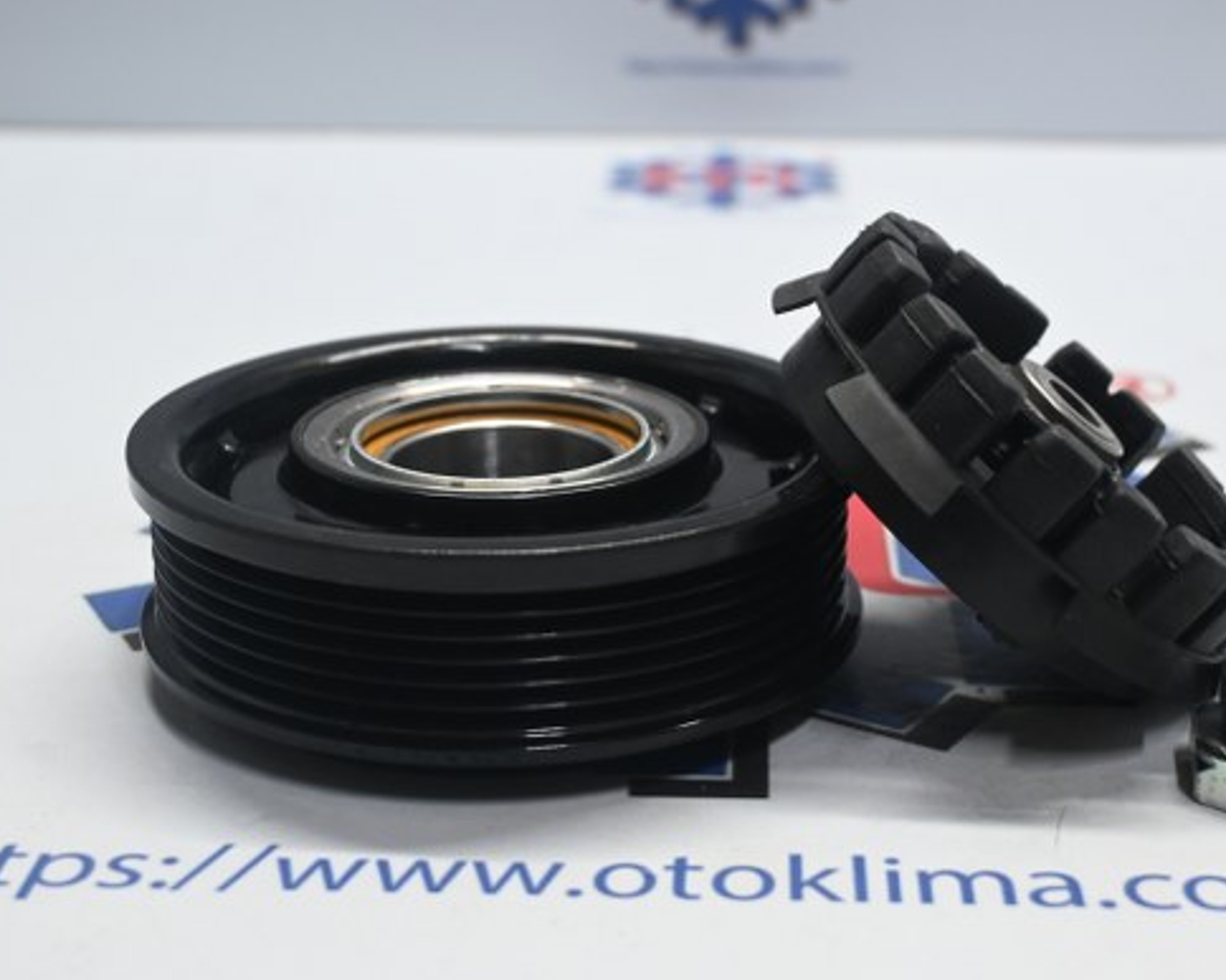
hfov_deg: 32.7
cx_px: 648
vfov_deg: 26.4
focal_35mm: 58
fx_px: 2089
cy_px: 481
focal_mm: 33
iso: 800
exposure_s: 1/50
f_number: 5
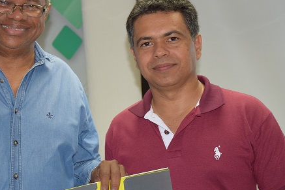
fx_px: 696
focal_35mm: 88
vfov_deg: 15.5
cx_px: 93
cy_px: 84
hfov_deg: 23.0
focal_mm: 38
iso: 800
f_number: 4.2
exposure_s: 1/60
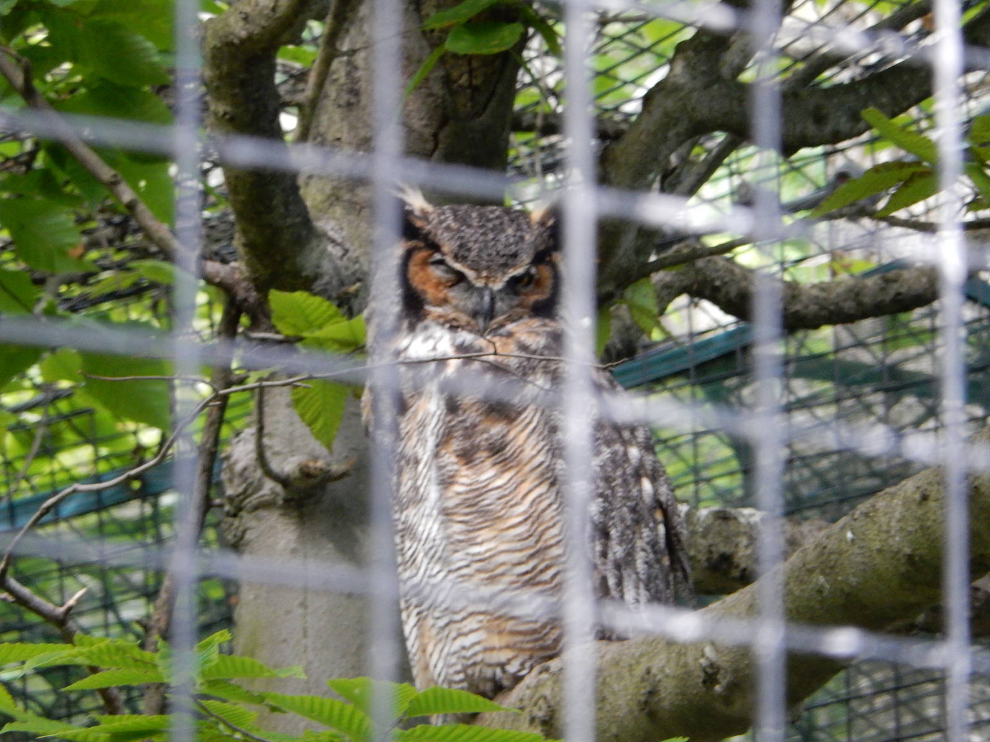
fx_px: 12870
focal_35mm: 450
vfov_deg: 3.3
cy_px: 371
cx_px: 495
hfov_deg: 4.4
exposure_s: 1/60
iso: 560
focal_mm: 81
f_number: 6.3
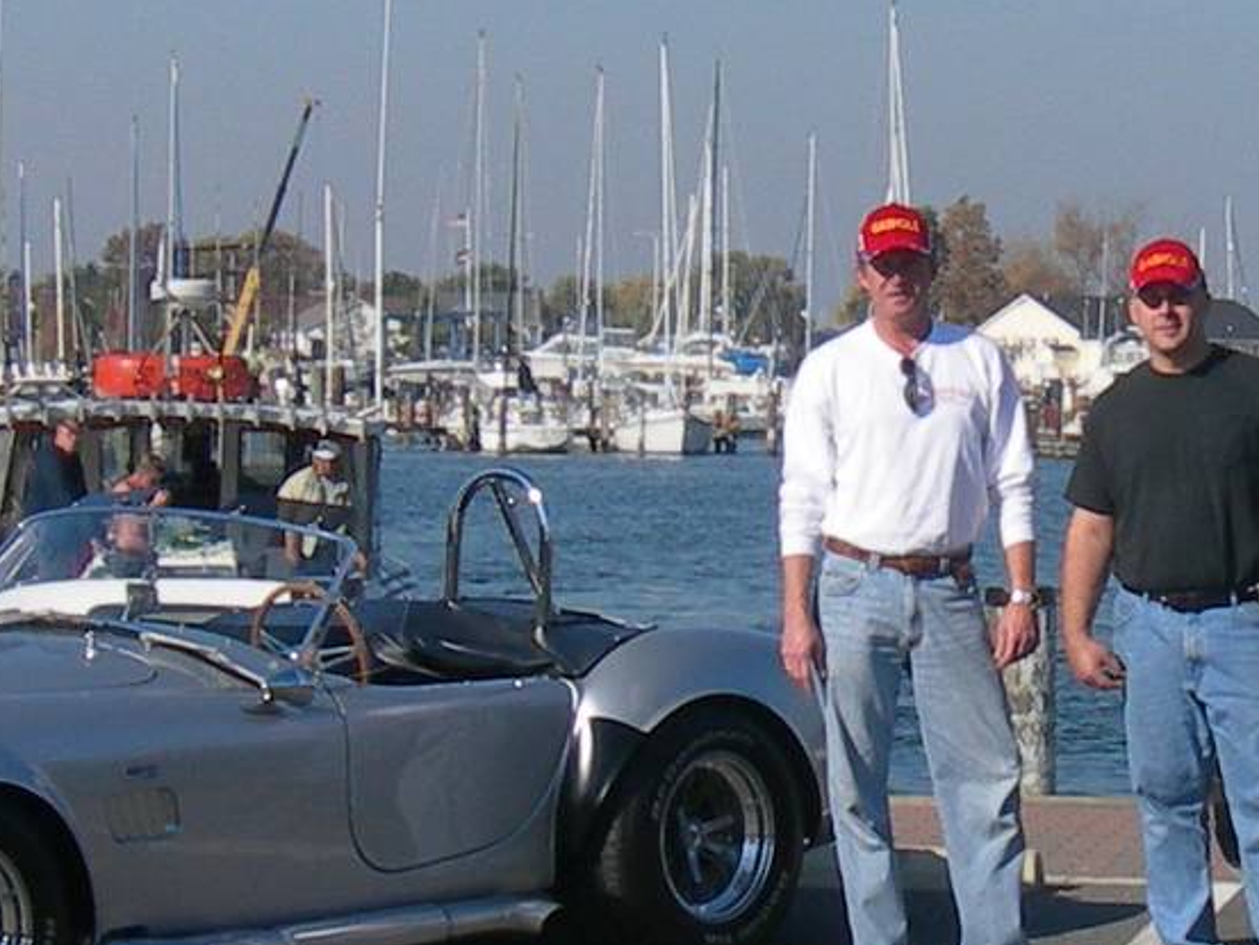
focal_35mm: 165
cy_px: 515
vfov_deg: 9.0
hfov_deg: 11.9
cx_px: 968
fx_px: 6002
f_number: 4.8
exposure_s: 1/650
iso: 50
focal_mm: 7.8
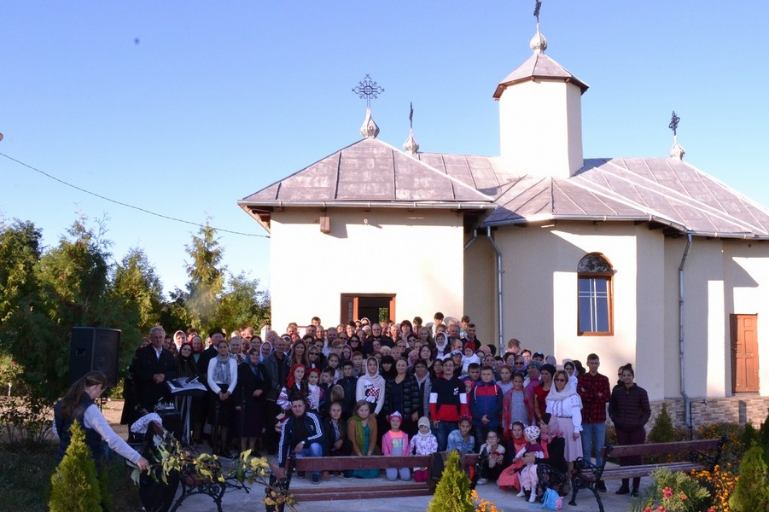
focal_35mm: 27
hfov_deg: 67.4
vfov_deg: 47.9
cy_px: 256
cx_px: 384
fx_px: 577
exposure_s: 1/200
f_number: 18
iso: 1600
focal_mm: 18
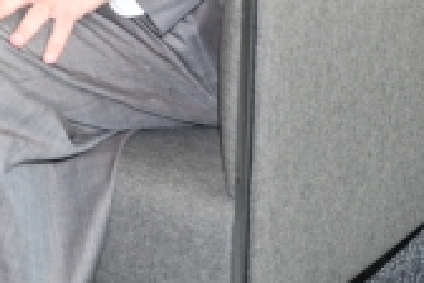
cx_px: -558
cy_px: -642
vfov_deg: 5.9
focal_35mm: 211
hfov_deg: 8.9
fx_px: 2480
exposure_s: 1/100
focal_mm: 29.5
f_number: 3.2
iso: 400
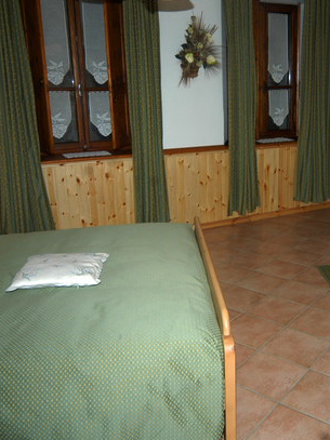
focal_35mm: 34
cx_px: 238
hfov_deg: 40.8
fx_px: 432
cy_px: 187
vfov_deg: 53.8
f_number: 5
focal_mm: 12
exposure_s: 1/60
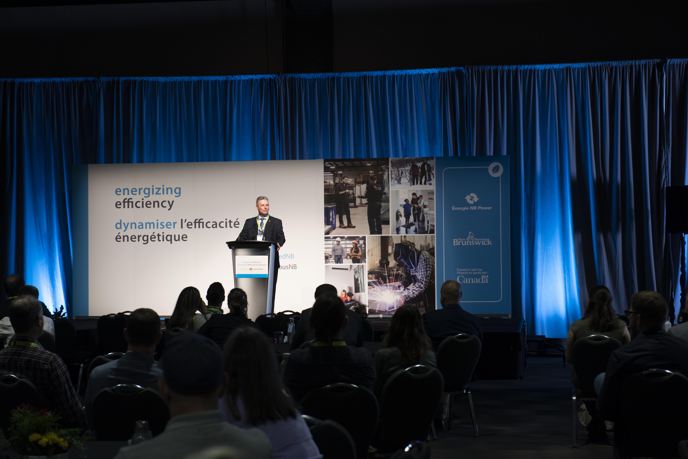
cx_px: 344
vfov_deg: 19.5
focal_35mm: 70
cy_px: 230
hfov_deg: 28.8
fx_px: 1338
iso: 500
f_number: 5
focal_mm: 70
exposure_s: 1/60
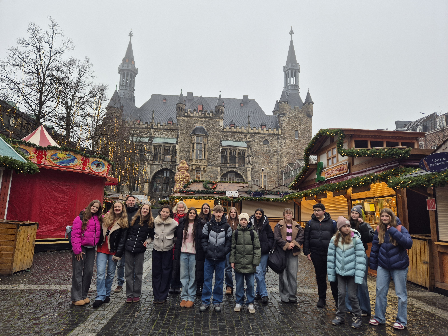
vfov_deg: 58.9
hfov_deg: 73.9
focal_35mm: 23
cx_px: 224
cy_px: 168
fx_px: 298
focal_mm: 5.4
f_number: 1.8
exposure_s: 1/102
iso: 25
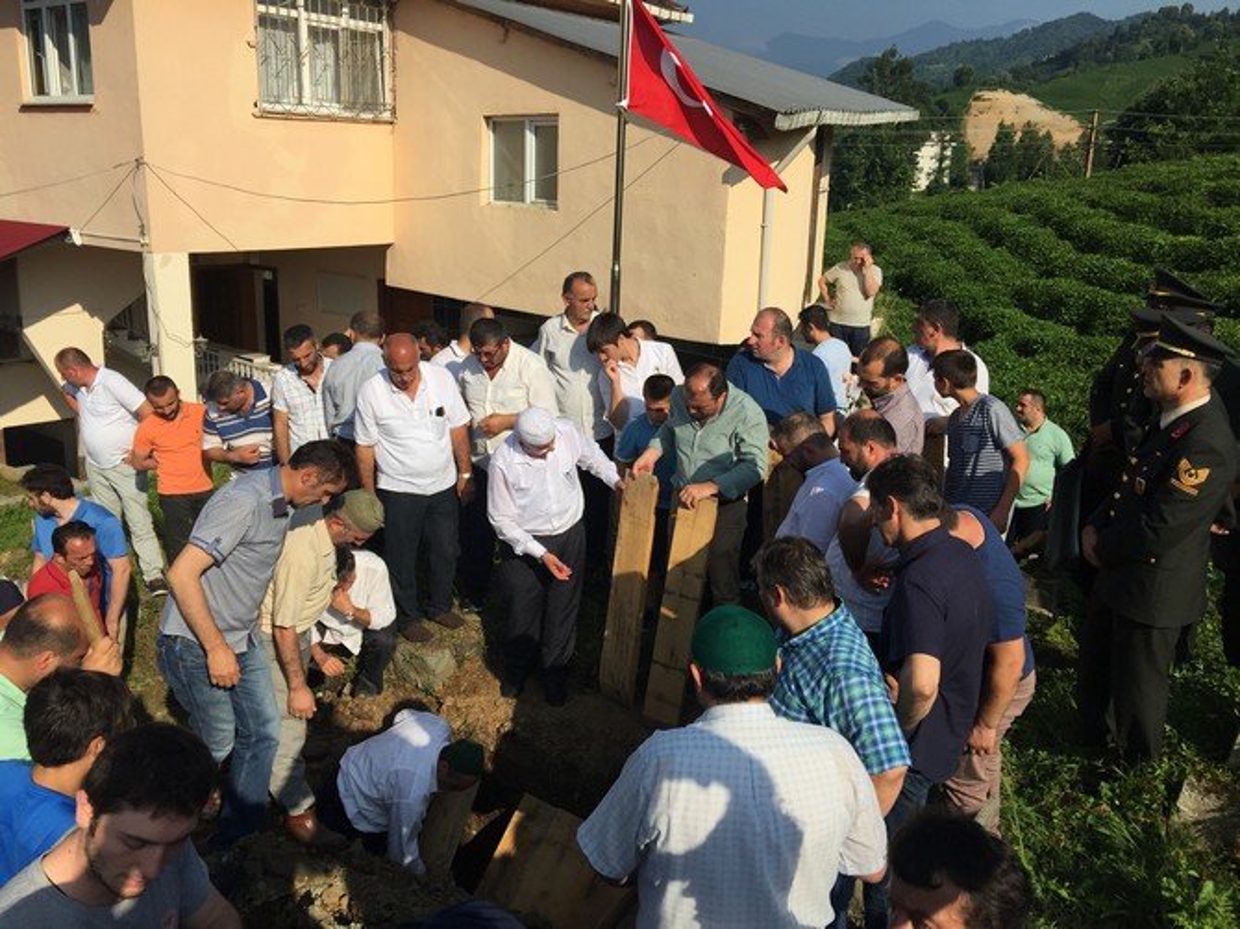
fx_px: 1038
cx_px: 620
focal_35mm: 29
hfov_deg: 61.7
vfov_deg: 48.2
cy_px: 464
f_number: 2.2
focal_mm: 4.15
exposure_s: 1/3300
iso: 32
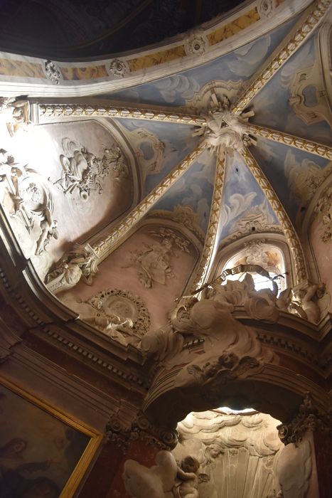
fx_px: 373
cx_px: 166
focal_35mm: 27
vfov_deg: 67.4
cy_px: 249
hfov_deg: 47.9
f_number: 3.5
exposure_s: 1/60
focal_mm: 18
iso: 1250
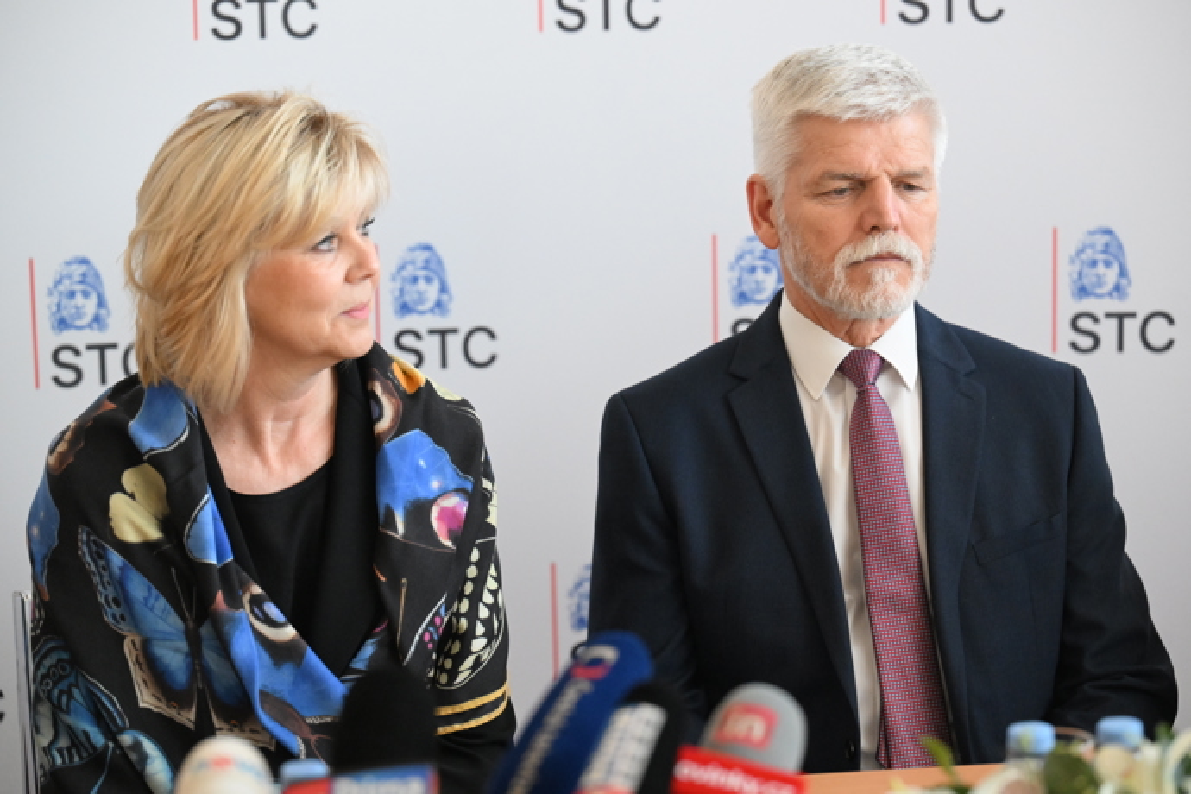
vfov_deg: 12.5
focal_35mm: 110
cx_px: 596
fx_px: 3639
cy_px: 397
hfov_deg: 18.6
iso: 6400
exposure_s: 1/800
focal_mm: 110
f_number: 3.5
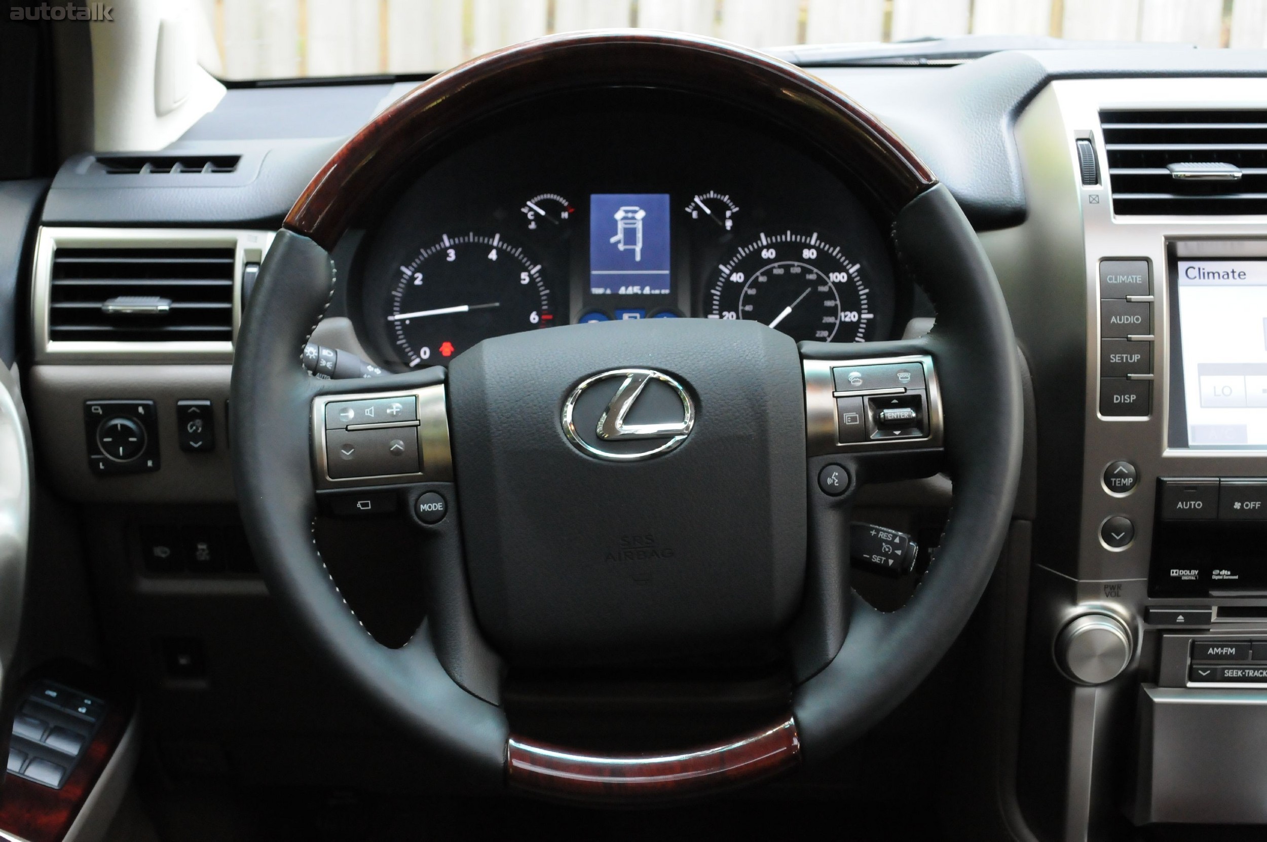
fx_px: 2004
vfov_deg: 23.7
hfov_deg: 35.1
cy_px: 421
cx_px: 634
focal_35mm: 57
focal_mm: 38
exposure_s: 1/100
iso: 2000
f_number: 6.3
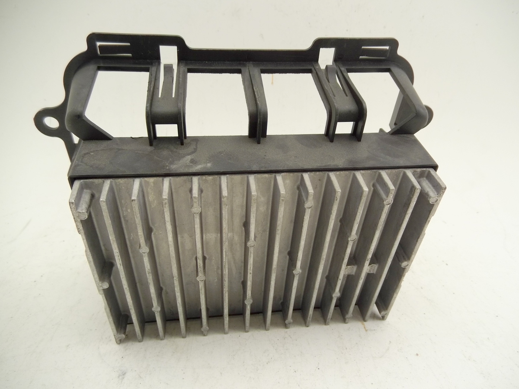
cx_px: 260
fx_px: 375
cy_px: 194
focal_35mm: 25
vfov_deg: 54.8
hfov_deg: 69.4
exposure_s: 1/125
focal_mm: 4.5
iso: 100
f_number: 3.5
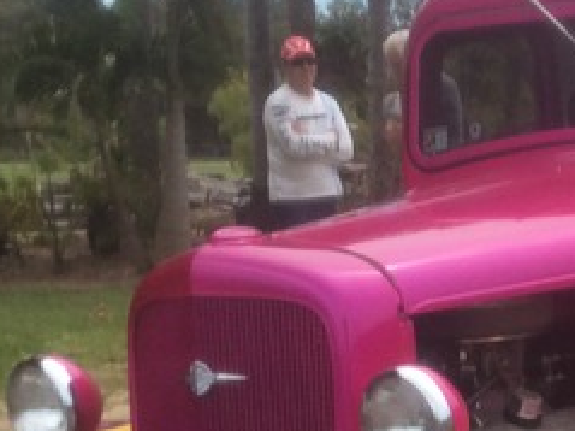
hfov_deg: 17.6
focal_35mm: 107
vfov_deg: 13.6
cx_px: 666
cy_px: 436
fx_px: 1776
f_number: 2.4
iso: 32
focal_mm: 3.3
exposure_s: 1/805
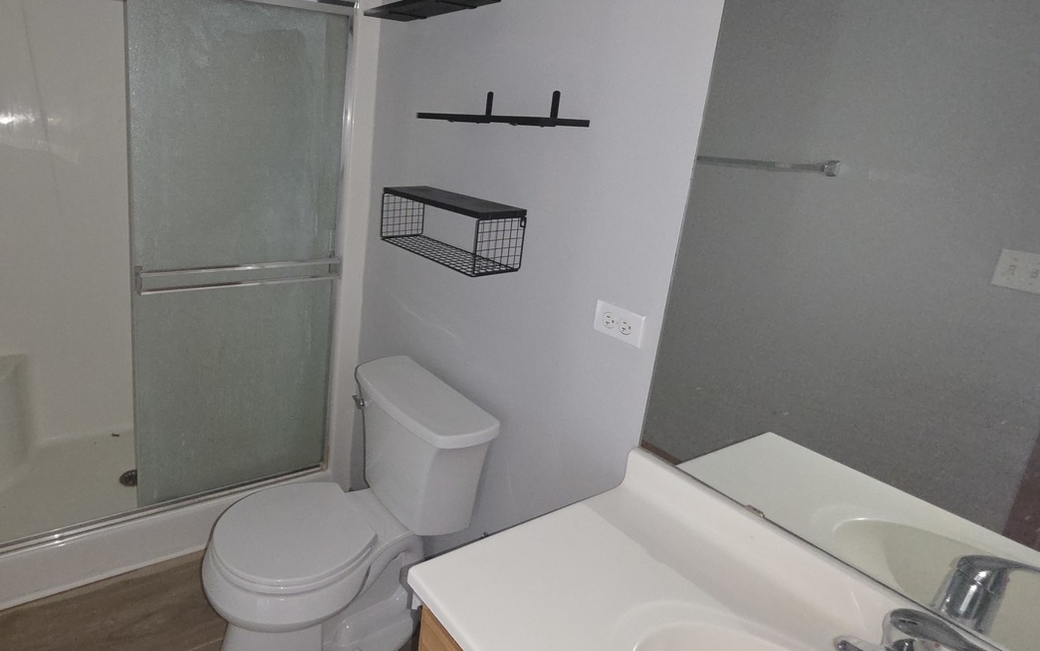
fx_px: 539
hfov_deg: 84.5
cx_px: 336
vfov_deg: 61.7
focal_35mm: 19
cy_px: 257
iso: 320
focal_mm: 2.2
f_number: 2.2
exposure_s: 1/33.2
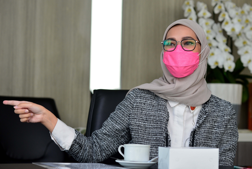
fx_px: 700
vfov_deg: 13.7
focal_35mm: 100
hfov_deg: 20.4
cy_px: 84
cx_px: 126
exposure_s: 1/100
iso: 1000
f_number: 5
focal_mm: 100
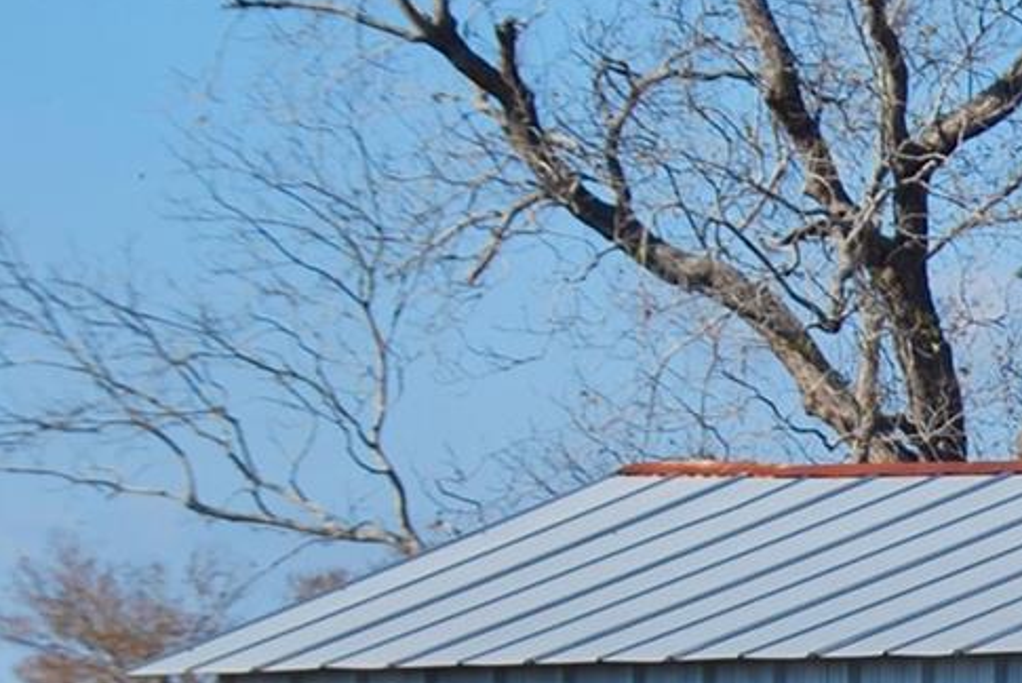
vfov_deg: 3.3
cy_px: 559
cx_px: 2120
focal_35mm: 412
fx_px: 11706
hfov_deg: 4.9
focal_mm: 65
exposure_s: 1/640
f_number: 6.3
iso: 100
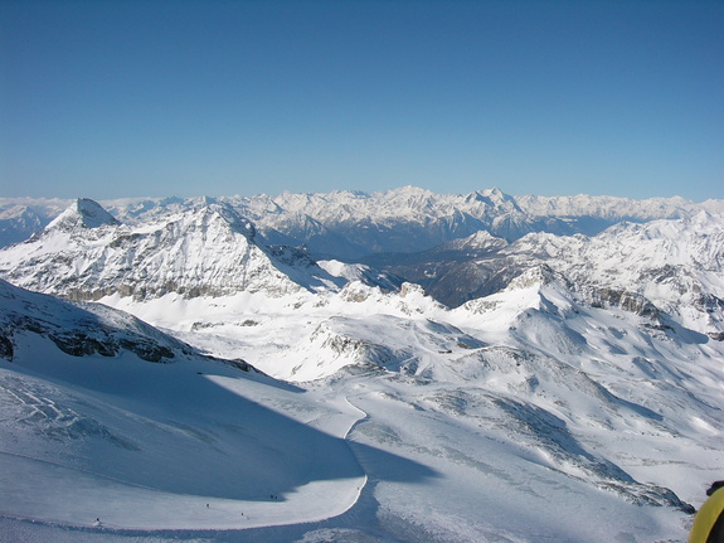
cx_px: 362
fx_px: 732
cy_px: 272
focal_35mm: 35
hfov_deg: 52.6
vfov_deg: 40.7
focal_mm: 5.8
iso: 50
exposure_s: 1/400
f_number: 8
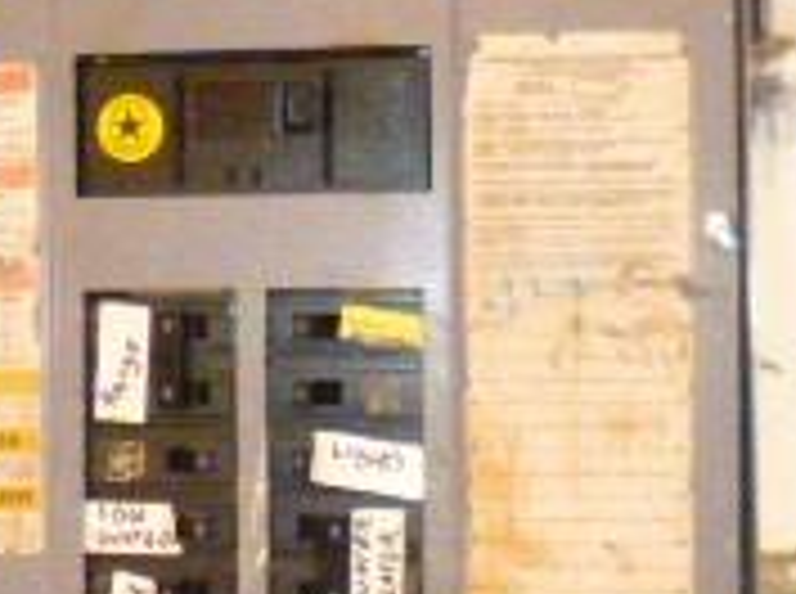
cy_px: 297
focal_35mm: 87
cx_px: 148
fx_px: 1997
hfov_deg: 22.2
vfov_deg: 16.9
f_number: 2.5
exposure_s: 1/60
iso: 1600
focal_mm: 4.3
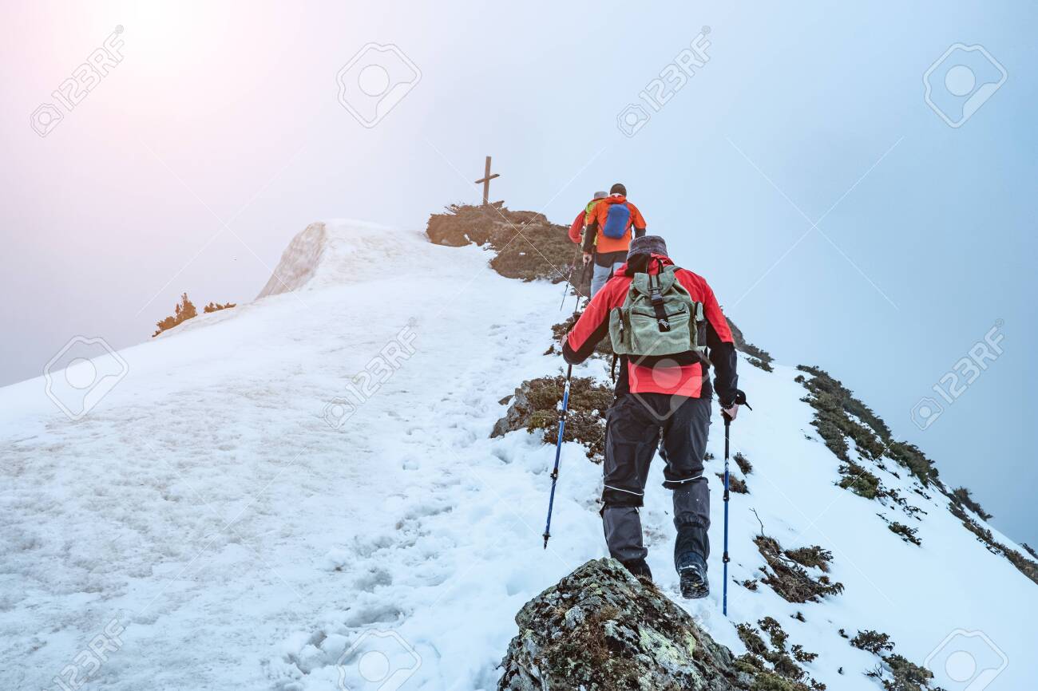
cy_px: 346
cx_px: 519
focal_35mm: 35
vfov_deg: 37.8
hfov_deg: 54.4
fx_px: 1009
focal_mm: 23
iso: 200
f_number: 11
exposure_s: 1/640
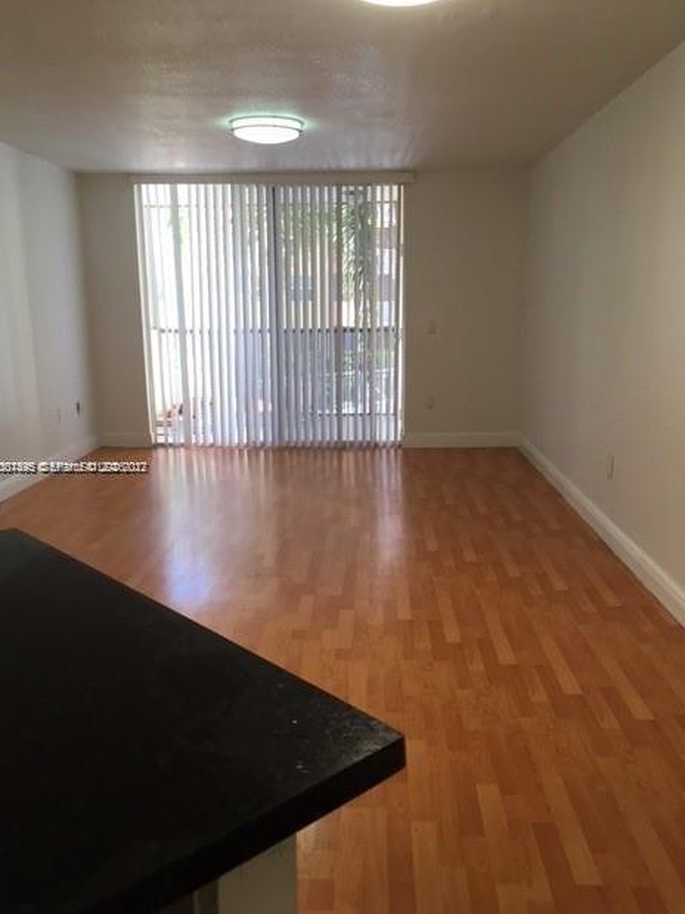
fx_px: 792
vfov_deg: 60.0
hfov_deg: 46.8
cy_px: 468
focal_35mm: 30
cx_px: 332
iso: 40
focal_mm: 4.15
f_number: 2.2
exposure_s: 1/30
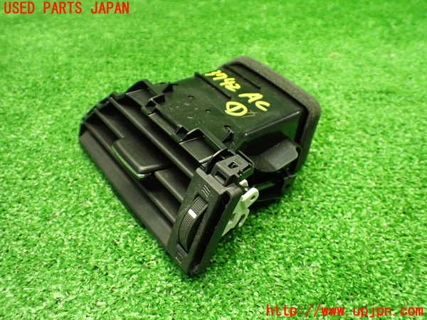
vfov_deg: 46.8
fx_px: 370
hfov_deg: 60.0
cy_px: 160
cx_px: 214
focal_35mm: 30
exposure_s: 1/80
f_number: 2.3
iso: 800
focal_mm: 5.4
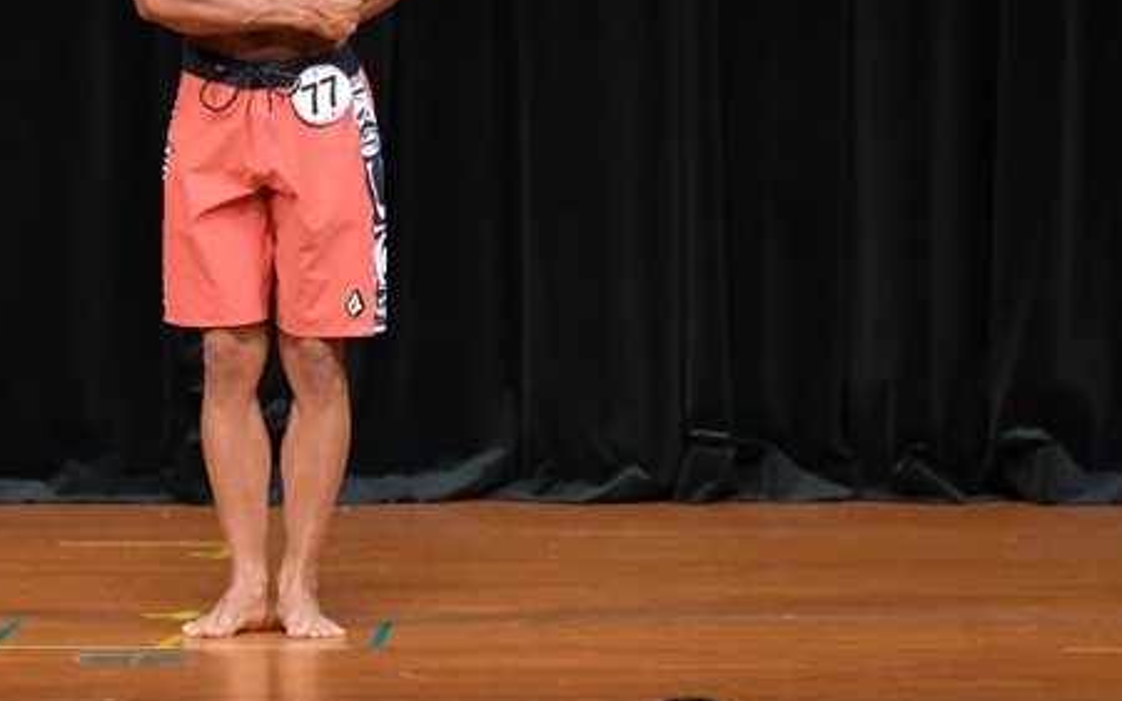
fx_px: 14490
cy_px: 125
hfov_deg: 4.4
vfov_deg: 2.8
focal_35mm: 474
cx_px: 208
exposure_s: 1/400
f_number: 5.6
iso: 5000
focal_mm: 180
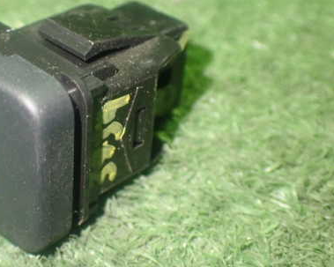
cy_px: 106
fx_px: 672
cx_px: 71
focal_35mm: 68
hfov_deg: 27.4
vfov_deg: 22.4
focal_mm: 7.84
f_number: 2.9
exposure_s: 1/40
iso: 800
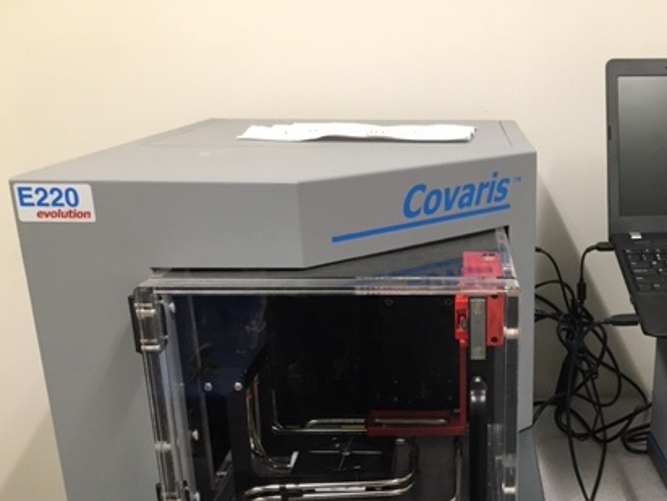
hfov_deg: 41.0
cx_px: 492
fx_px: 867
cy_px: 386
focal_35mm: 45
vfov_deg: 31.5
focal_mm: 4.15
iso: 160
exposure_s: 1/30
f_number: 2.2
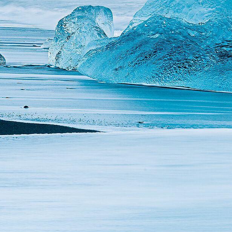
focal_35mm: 219
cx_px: 97
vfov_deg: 8.0
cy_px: 60
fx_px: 1661
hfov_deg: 8.0
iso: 31
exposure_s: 1/3
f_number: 22
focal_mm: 66
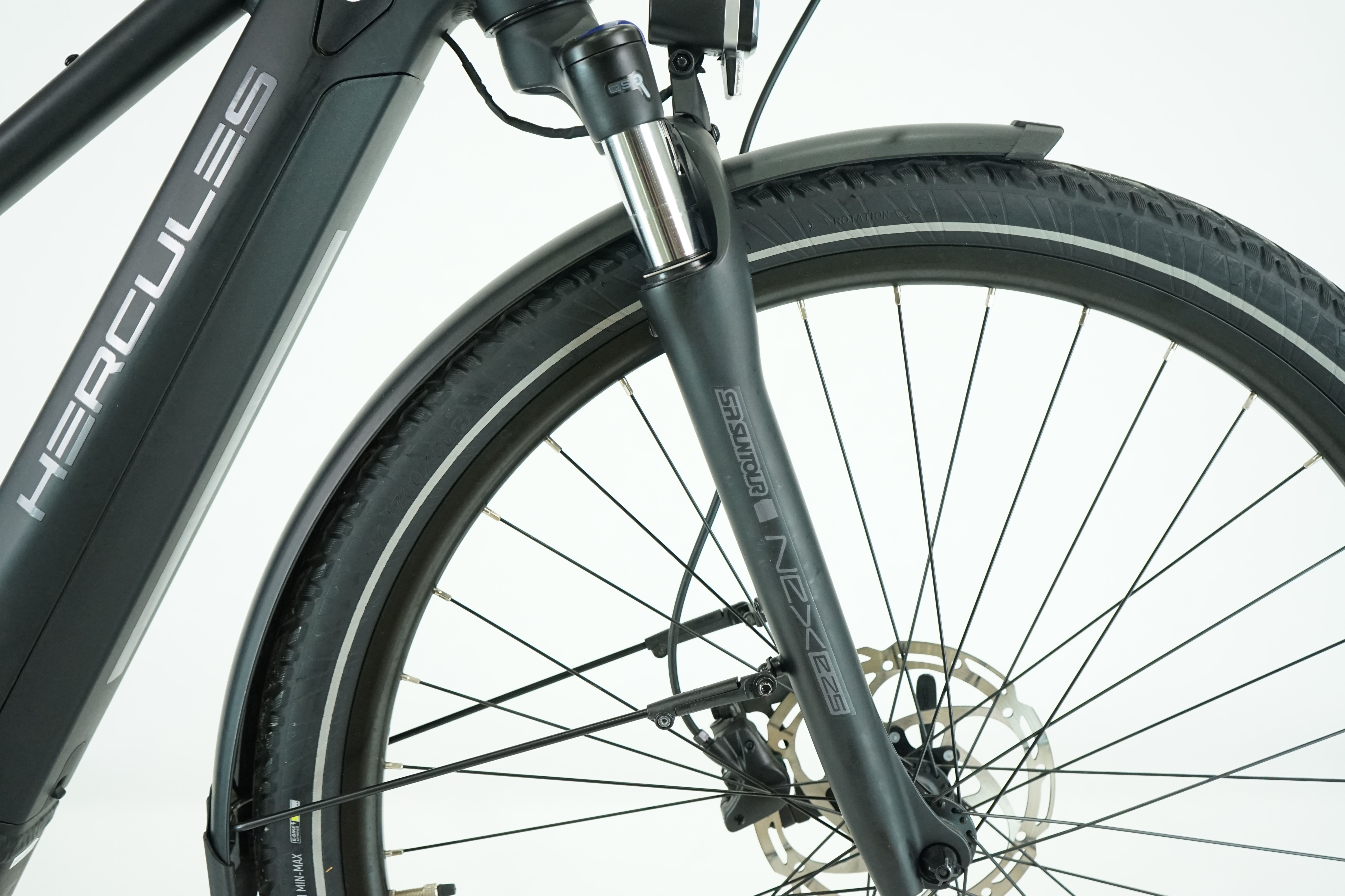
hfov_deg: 51.9
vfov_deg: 35.9
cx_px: 672
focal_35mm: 37
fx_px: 1382
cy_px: 448
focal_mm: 37
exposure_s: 1/200
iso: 2500
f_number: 5
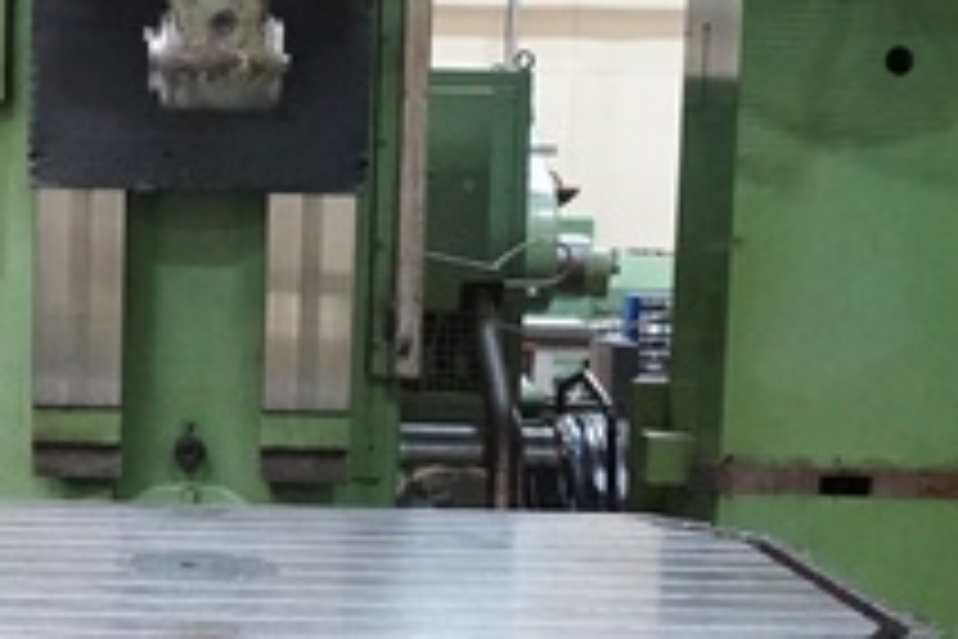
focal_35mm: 81
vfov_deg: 16.8
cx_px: 157
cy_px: 410
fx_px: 2155
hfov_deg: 24.6
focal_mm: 16
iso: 3200
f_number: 3.5
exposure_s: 1/100
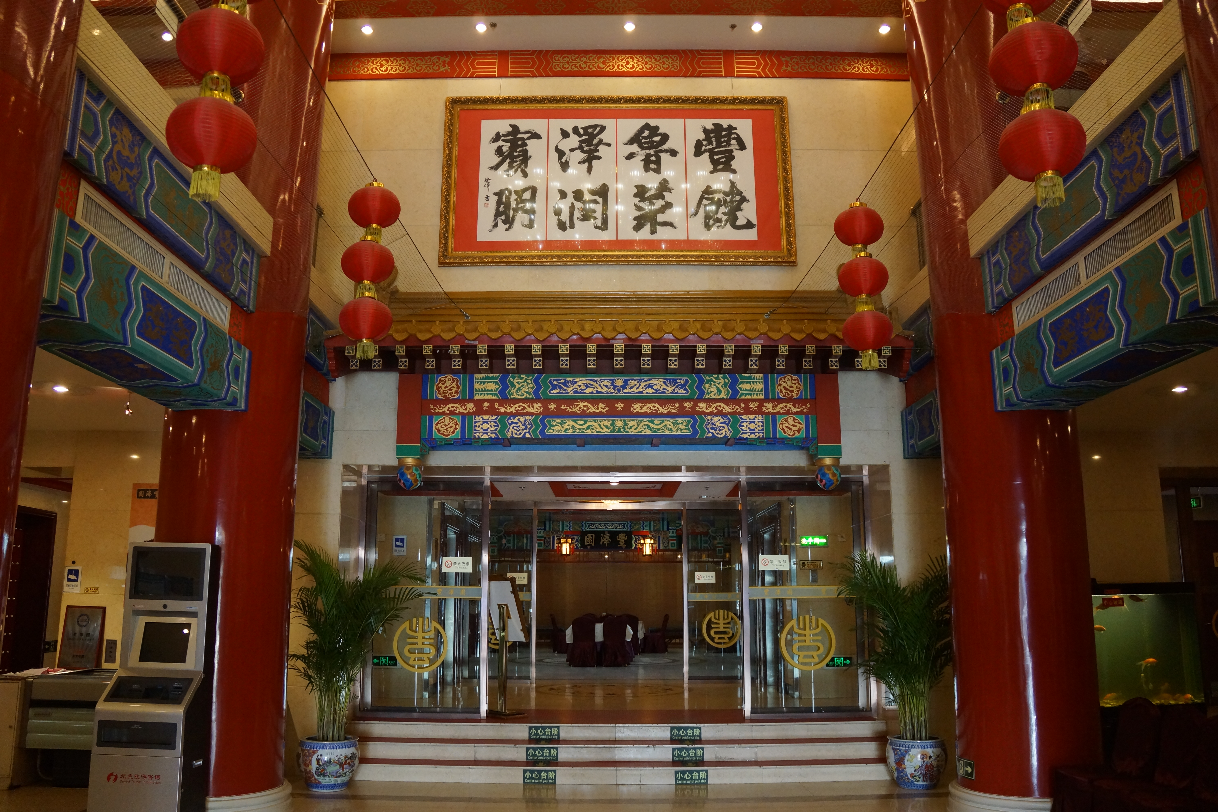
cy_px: 406
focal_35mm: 27
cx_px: 609
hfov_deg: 67.4
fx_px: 913
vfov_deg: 47.9
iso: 1600
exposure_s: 1/125
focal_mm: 18
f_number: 3.5
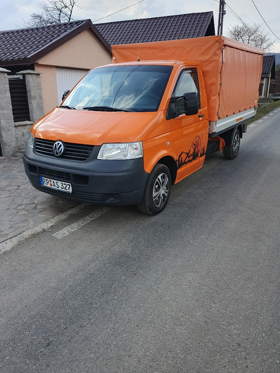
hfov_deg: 53.1
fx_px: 280
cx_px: 140
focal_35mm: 26
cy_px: 186
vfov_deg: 67.3
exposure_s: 1/1667
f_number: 2.4
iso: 50
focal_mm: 4.32
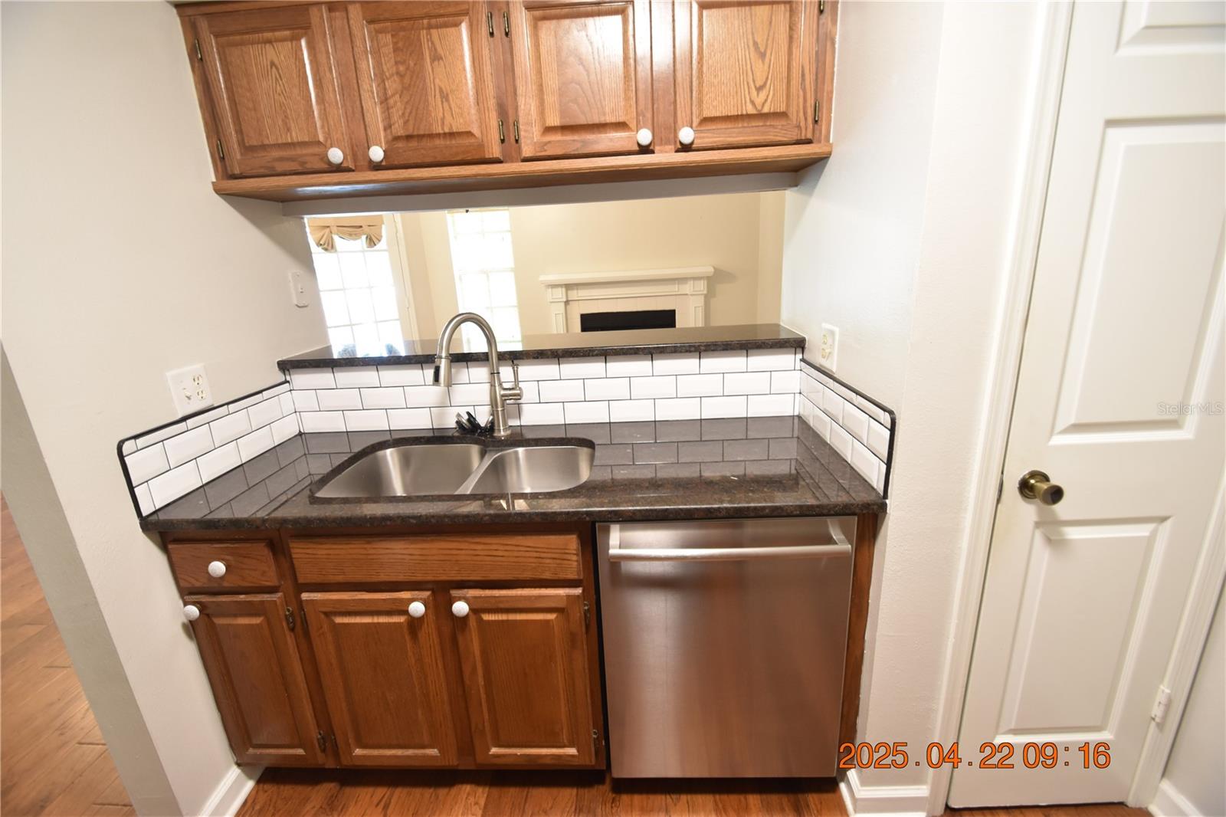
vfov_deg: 77.3
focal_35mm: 15
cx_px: 613
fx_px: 511
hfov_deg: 100.4
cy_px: 408
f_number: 4
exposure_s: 1/15
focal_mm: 10
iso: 800
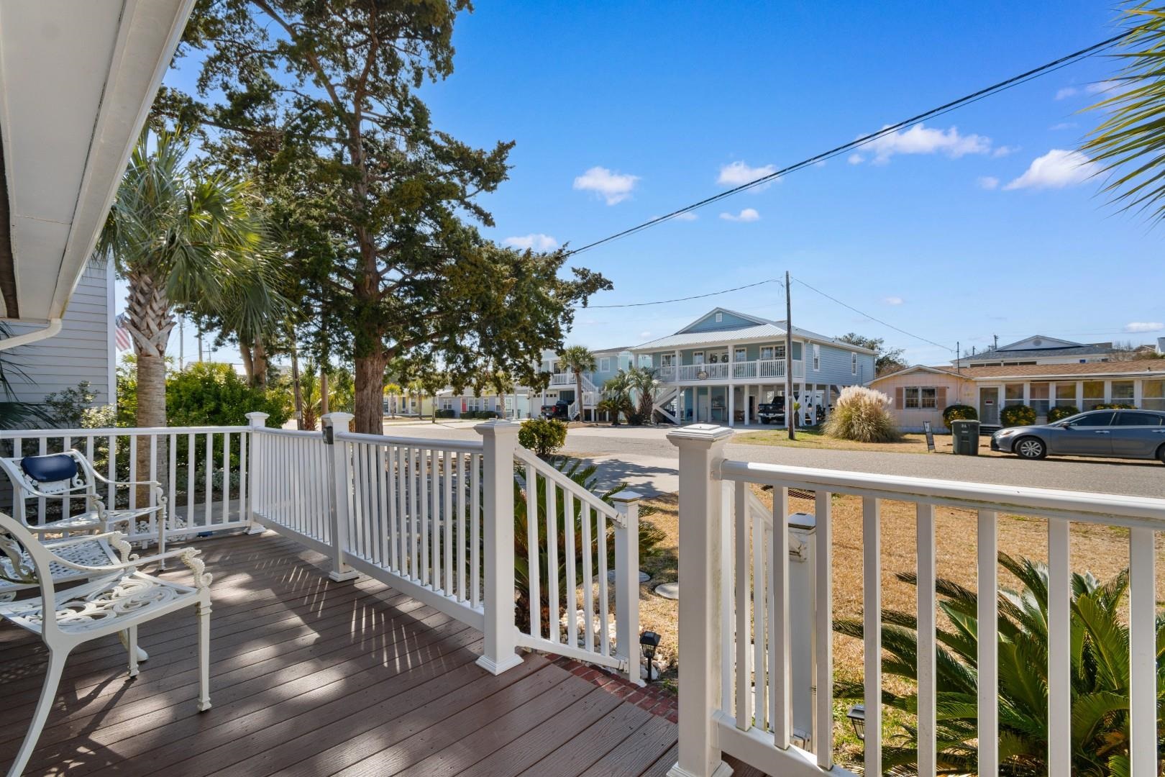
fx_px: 485
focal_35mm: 15
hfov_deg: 100.4
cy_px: 388
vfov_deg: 77.3
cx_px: 582
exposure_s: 1/320
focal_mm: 10
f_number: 9
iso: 100
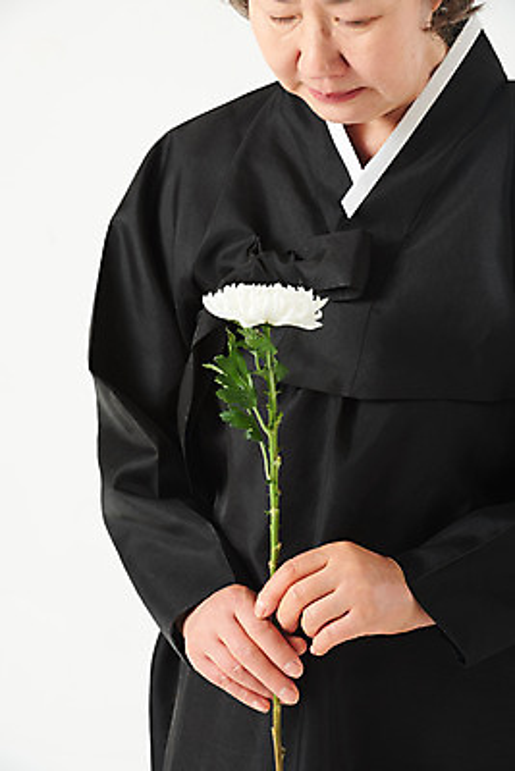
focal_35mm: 150
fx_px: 3216
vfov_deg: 13.7
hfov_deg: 9.2
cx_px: 258
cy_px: 386
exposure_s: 1/125
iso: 100
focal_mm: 150
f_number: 11
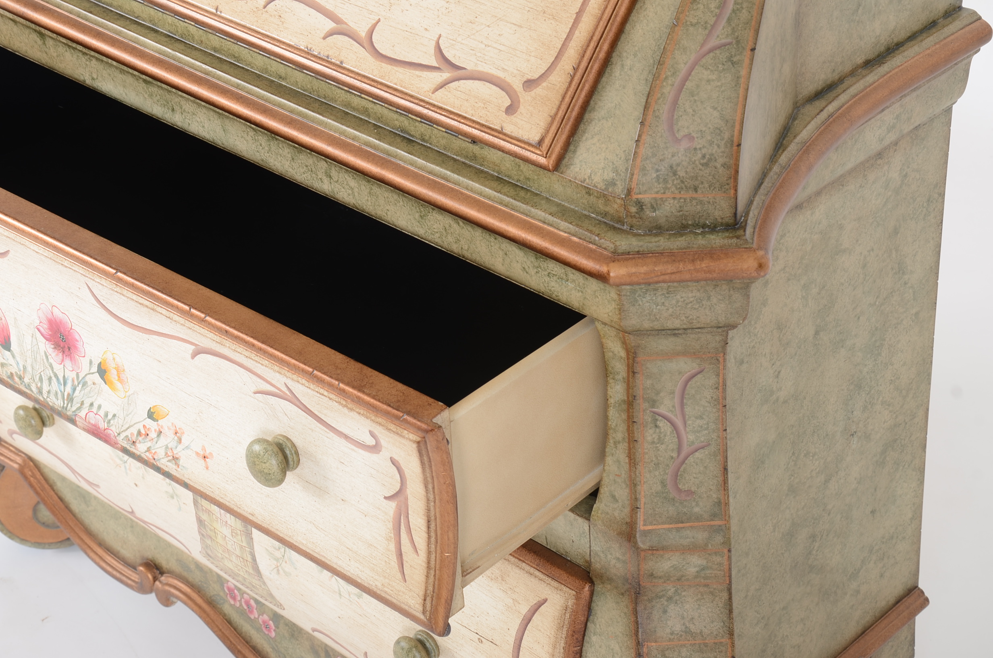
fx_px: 2064
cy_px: 329
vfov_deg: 18.1
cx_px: 496
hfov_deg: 27.0
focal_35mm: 75
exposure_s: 1/160
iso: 100
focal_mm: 50
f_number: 9
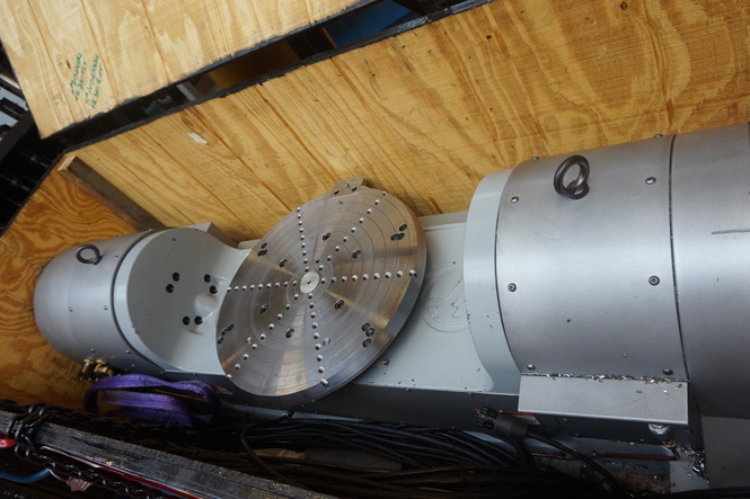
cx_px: 382
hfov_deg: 69.4
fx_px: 541
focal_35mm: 26
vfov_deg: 49.5
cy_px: 264
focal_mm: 16
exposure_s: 1/160
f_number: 4
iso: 320
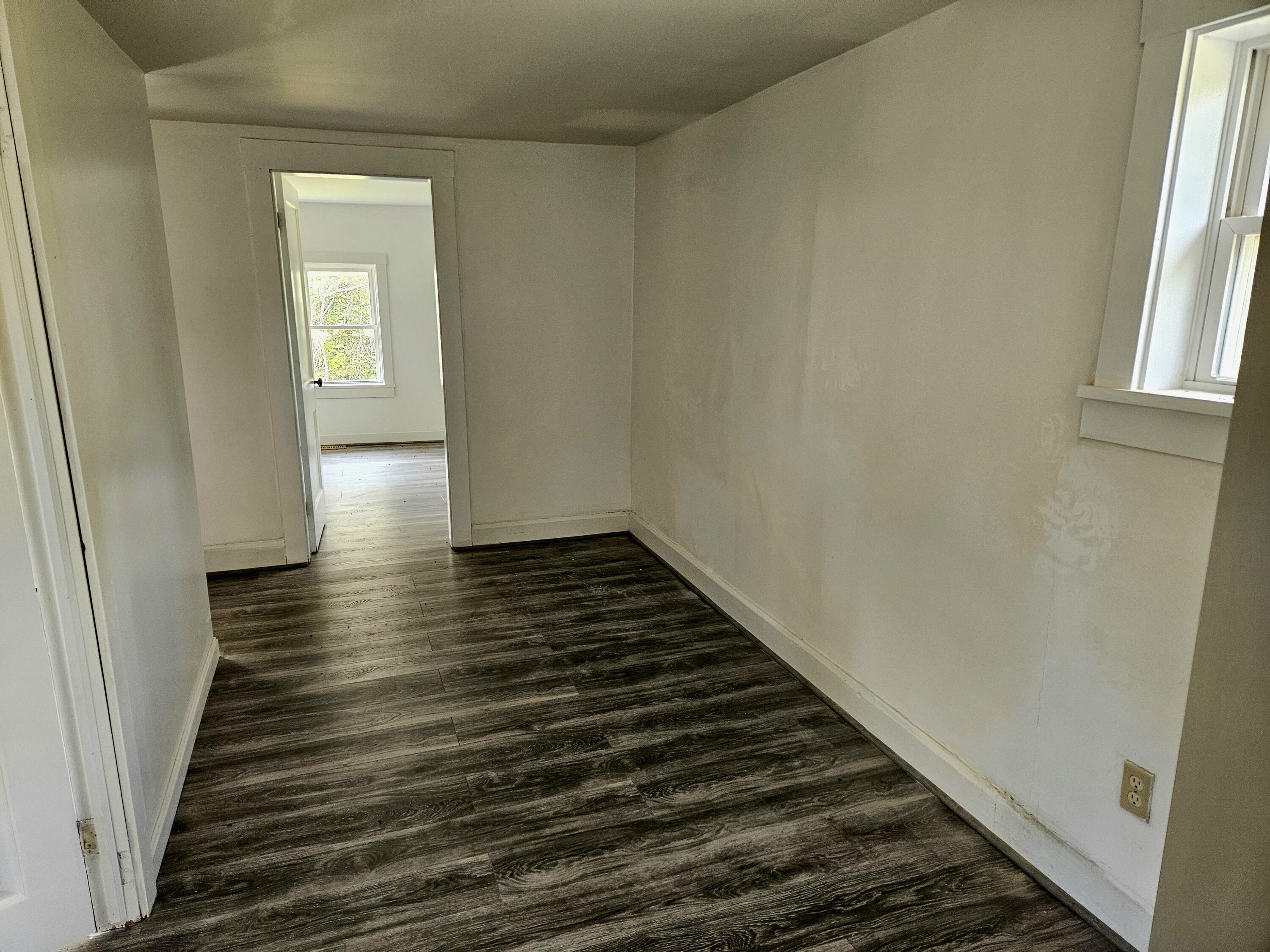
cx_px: 635
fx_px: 844
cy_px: 476
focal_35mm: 23
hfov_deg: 73.9
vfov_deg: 58.9
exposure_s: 1/120
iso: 200
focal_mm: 5.4
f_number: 1.8
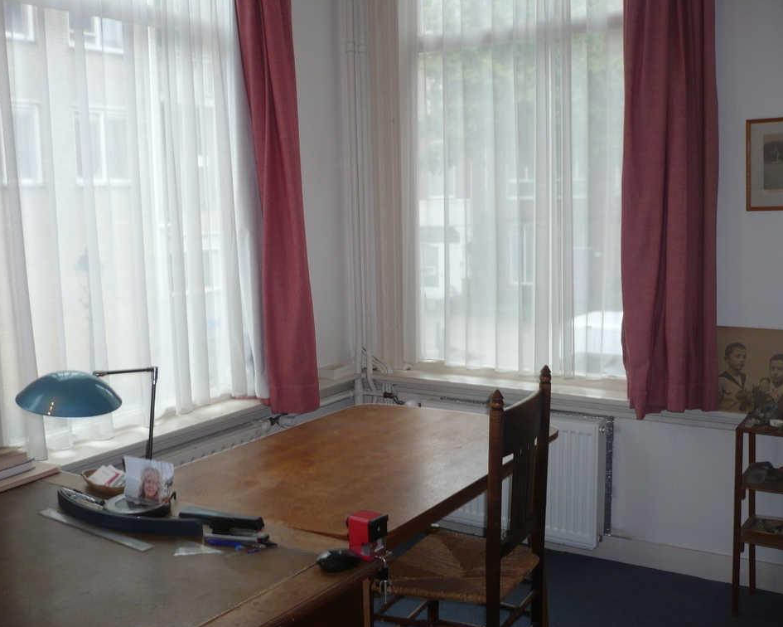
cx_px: 380
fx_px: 857
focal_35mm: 37
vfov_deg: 40.1
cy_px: 317
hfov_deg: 49.1
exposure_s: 1/30
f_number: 2.8
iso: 100
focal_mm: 5.8
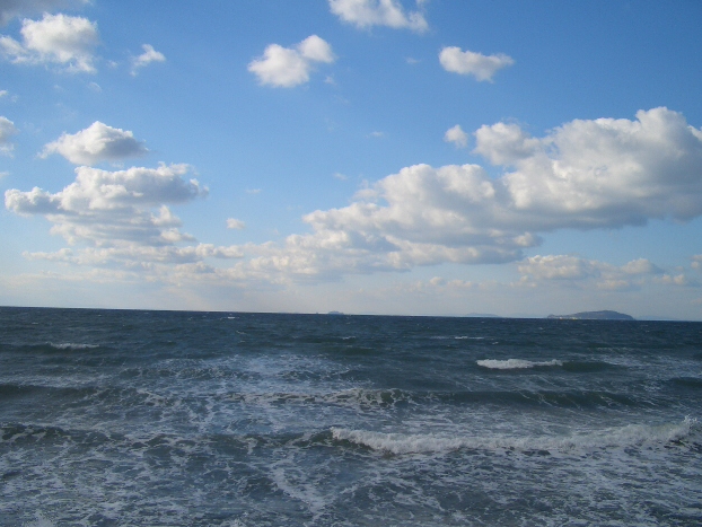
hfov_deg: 51.3
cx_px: 350
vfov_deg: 39.7
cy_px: 269
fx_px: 730
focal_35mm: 36
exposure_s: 1/640
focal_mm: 5.8
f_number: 4.3
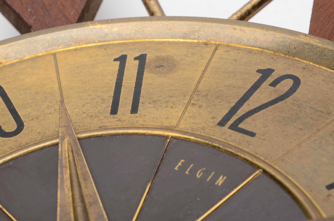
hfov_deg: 18.2
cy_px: 122
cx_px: 137
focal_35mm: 113
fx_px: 1043
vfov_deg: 12.1
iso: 100
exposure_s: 1/160
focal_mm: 55
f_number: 14
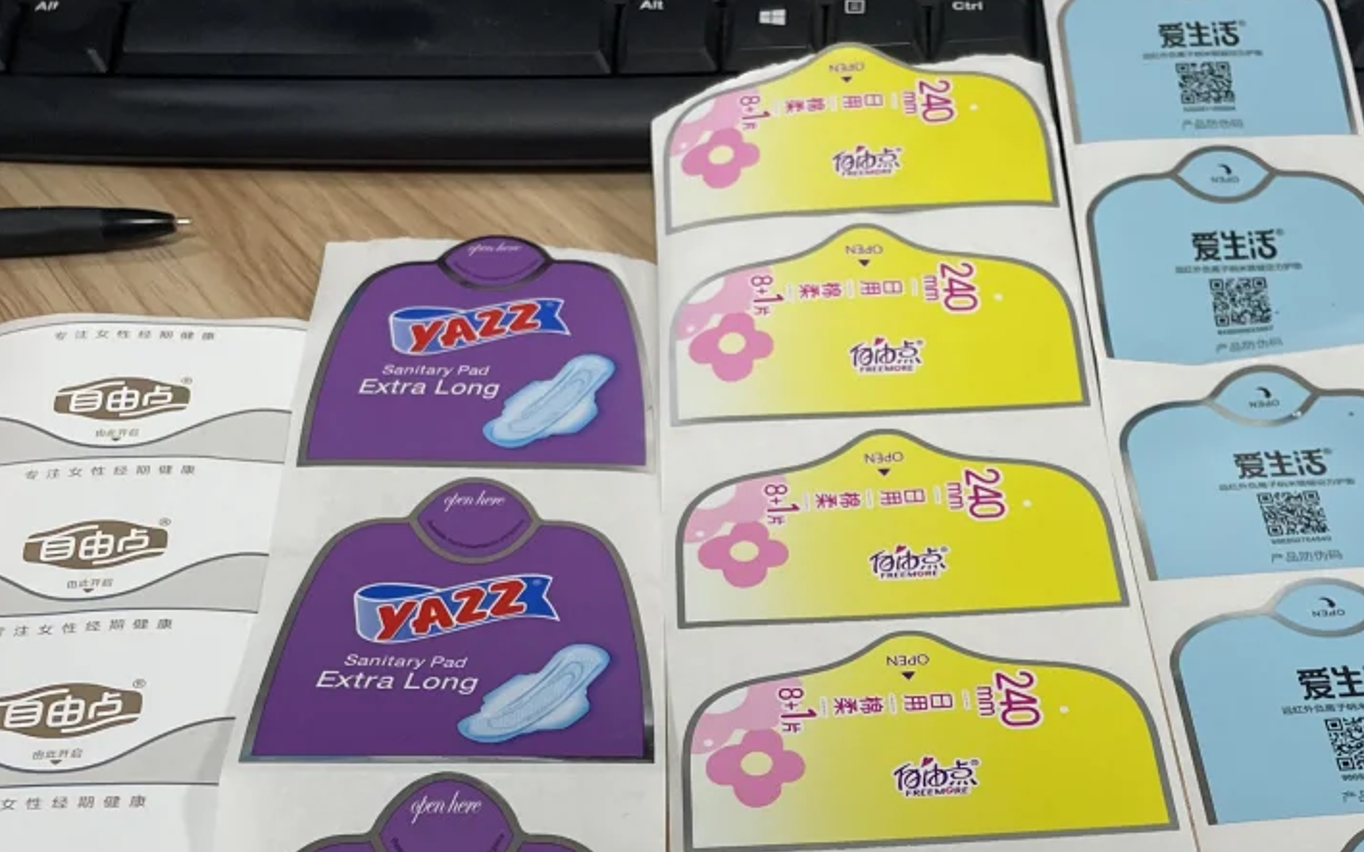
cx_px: 837
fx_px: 2082
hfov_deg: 36.1
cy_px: 765
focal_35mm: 56
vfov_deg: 22.6
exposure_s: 1/100
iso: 100
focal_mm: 4.2
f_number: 1.6
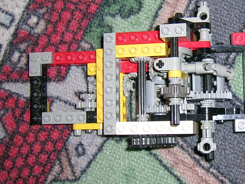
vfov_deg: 21.0
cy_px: 85
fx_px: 495
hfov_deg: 26.8
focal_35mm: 70
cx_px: 219
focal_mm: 5.4
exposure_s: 1/60.1
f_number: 2.8
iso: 50
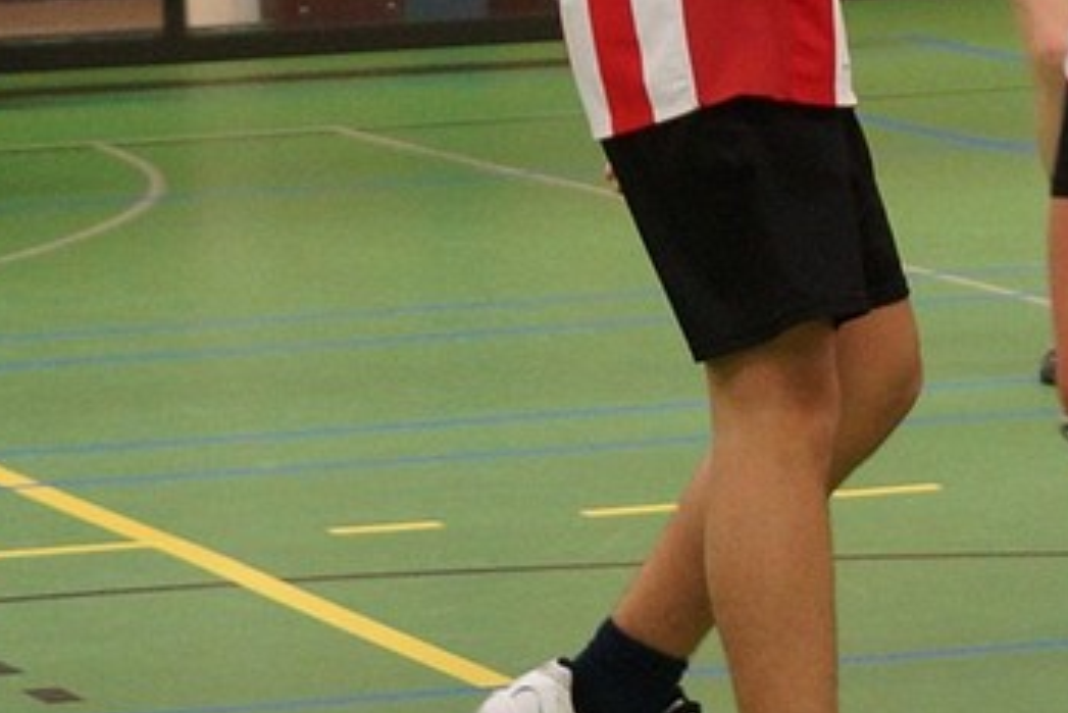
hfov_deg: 9.1
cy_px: 107
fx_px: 6529
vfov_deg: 6.2
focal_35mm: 220
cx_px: 1524
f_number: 2.8
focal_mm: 50
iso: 800
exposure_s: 1/200
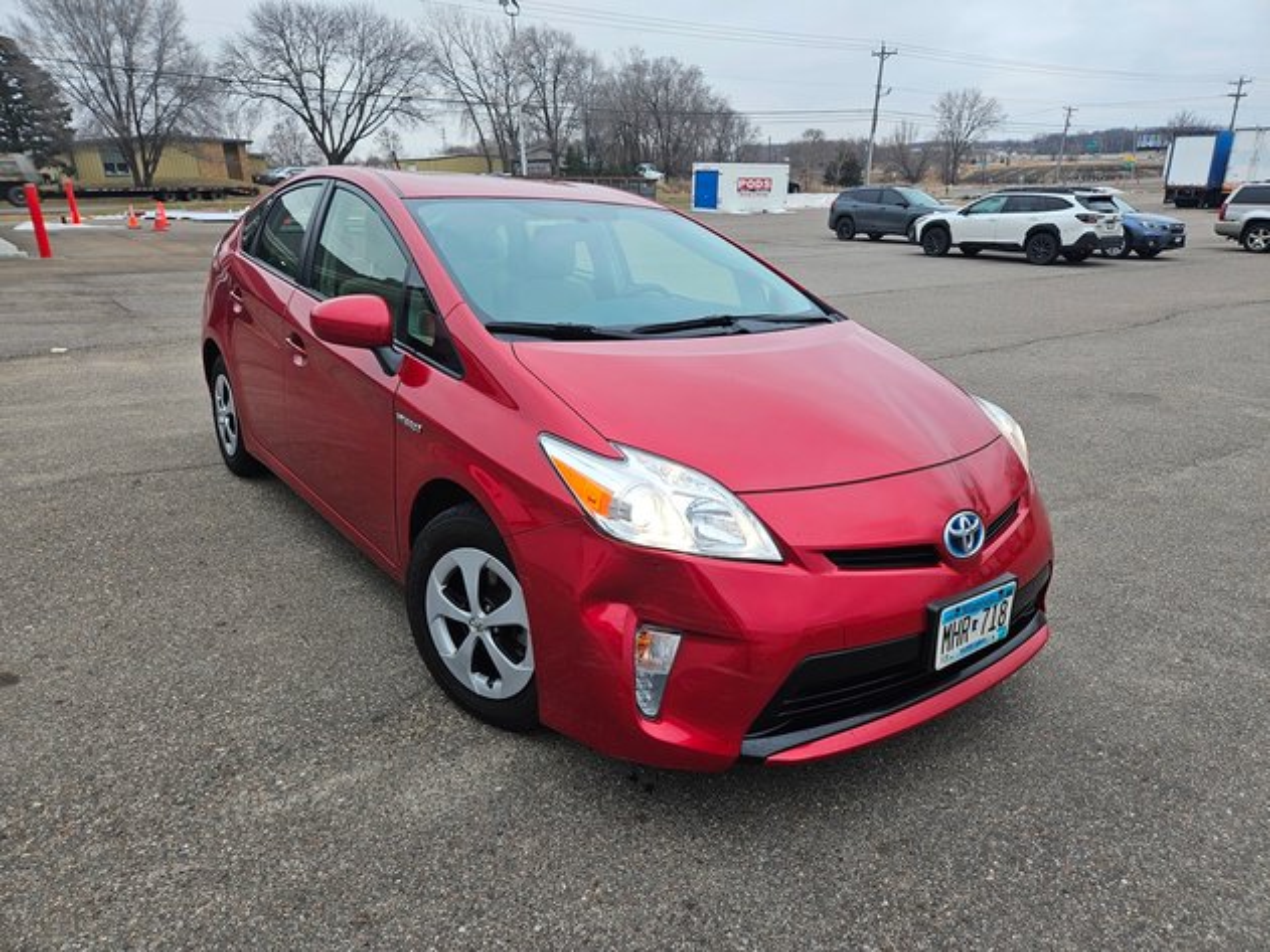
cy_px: 476
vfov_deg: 58.9
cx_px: 635
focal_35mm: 23
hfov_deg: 73.9
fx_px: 844
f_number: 1.8
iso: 32
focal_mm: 5.4
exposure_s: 1/120
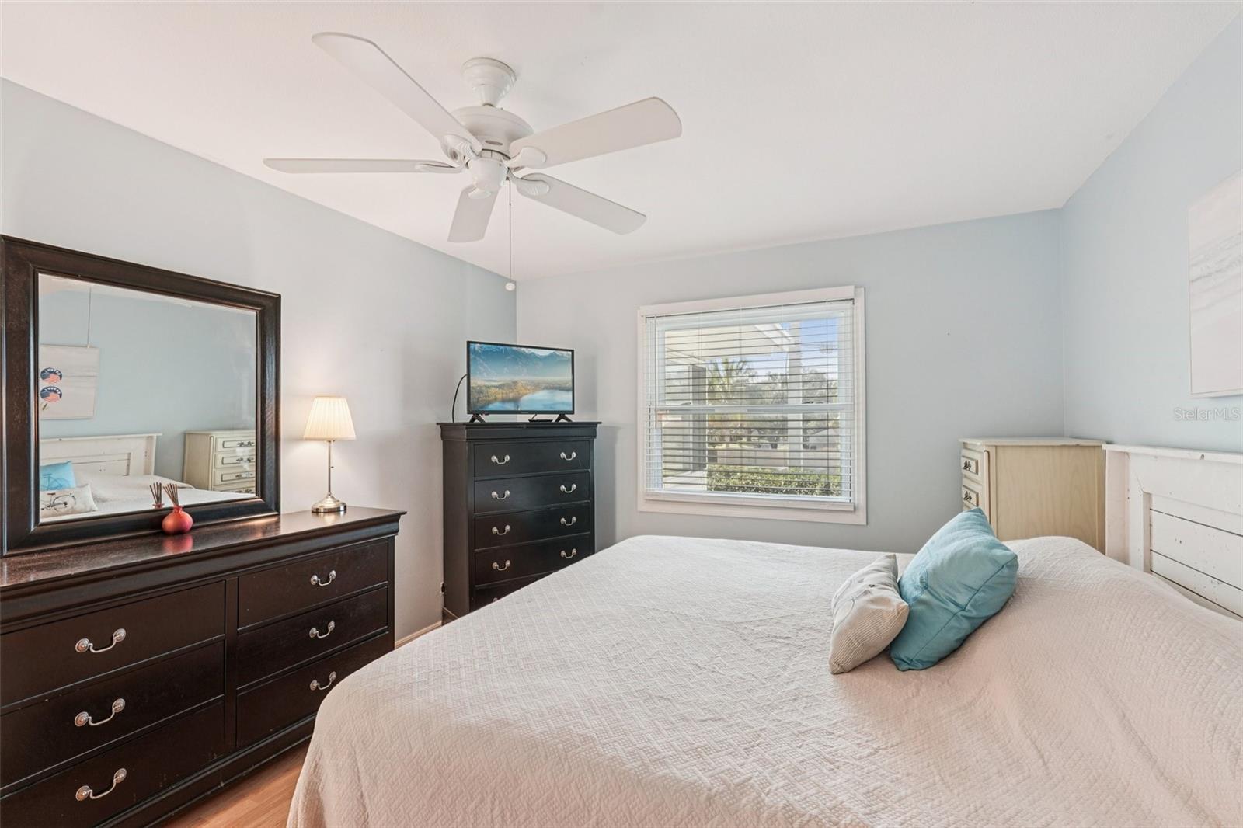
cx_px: 622
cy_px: 414
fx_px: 552
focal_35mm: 16
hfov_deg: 96.7
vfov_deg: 73.7
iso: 400
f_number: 8
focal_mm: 16
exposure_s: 1/8
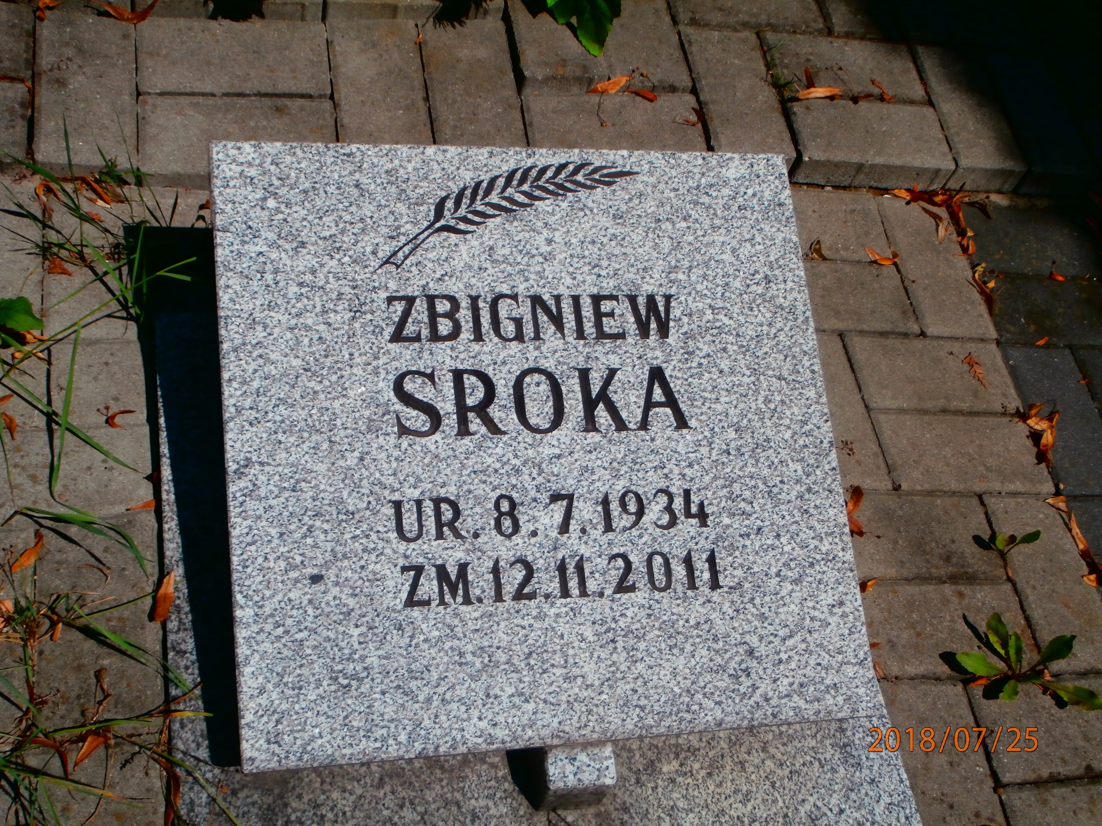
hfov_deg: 40.4
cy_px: 413
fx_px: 1496
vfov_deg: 30.9
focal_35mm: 47
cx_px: 551
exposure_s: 1/1600
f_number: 4.2
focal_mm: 8.29
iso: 100
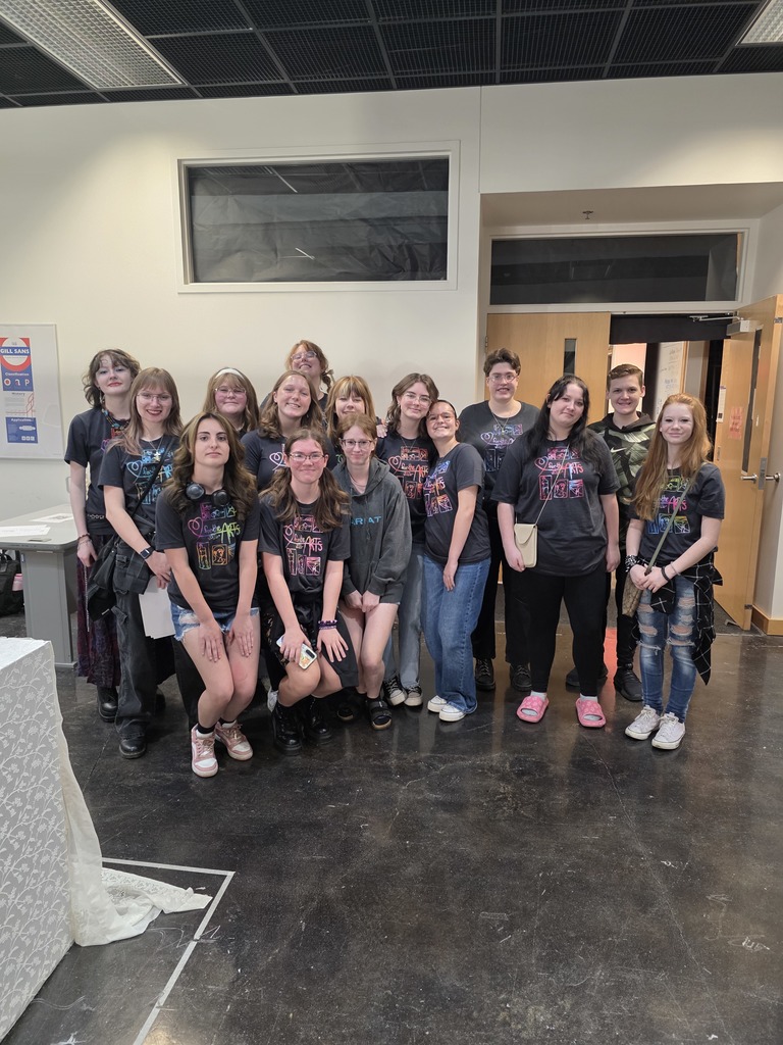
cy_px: 522
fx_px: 694
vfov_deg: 73.9
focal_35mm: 23
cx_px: 392
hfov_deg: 58.9
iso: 500
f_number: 1.7
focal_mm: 6.3
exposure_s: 1/120
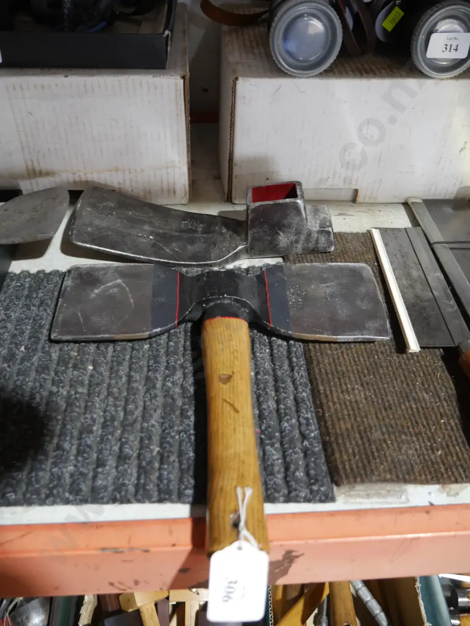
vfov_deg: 59.9
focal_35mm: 30
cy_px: 313
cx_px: 235
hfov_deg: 46.8
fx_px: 543
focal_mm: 15
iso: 800
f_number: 3.6
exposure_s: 1/60
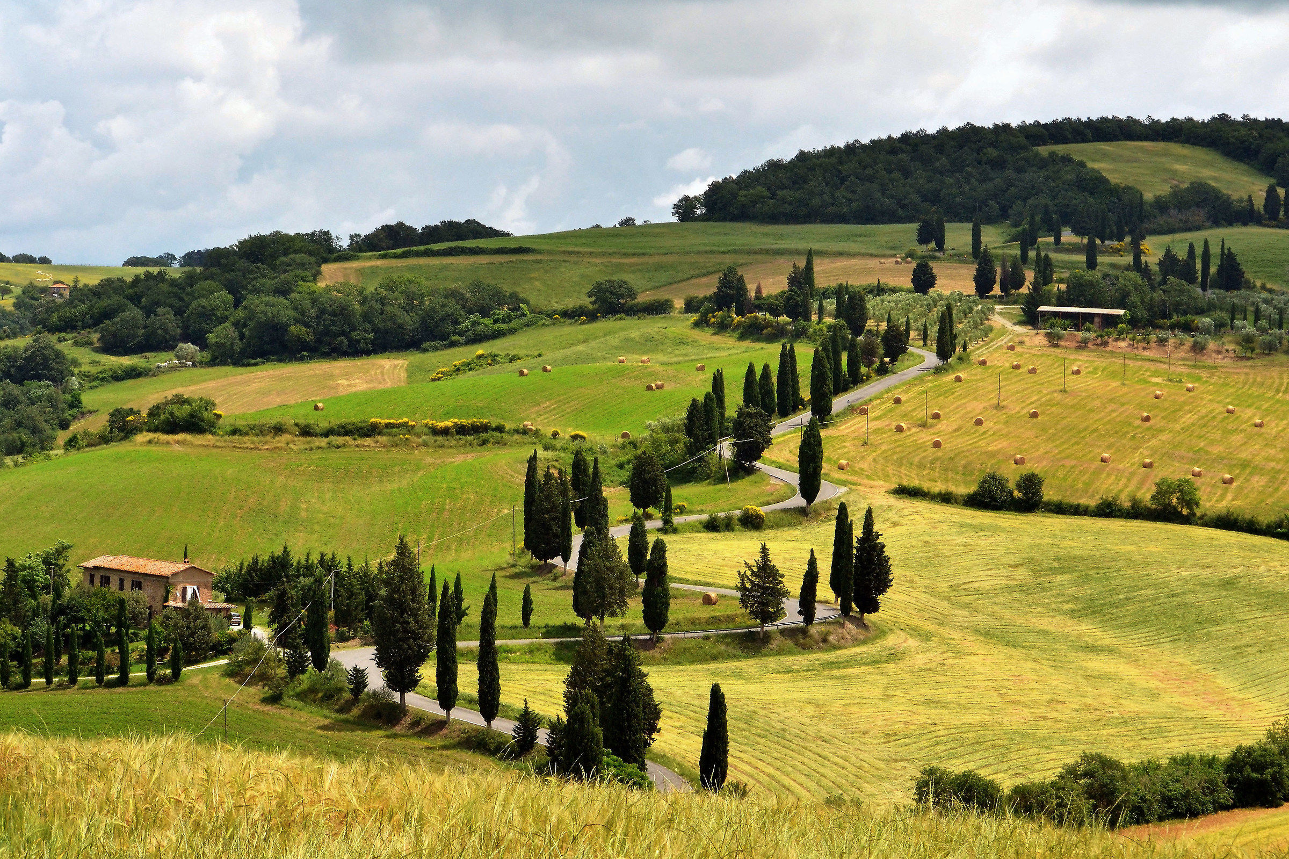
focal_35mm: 82
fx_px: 2953
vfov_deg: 16.5
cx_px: 644
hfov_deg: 24.6
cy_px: 430
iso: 800
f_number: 11
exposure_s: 1/1000
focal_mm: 55
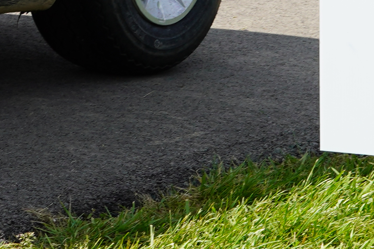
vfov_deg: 4.3
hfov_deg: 6.4
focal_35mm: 319
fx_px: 3314
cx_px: -121
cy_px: -185
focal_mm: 50
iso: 100
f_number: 9
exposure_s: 1/125
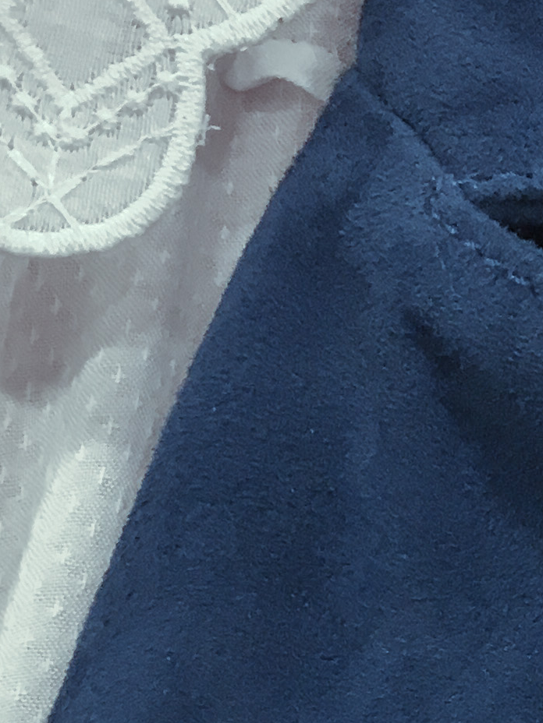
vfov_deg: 14.8
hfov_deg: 11.4
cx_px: 723
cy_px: 1005
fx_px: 2635
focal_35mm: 126
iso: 32
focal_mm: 4.15
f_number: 2.2
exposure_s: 1/33
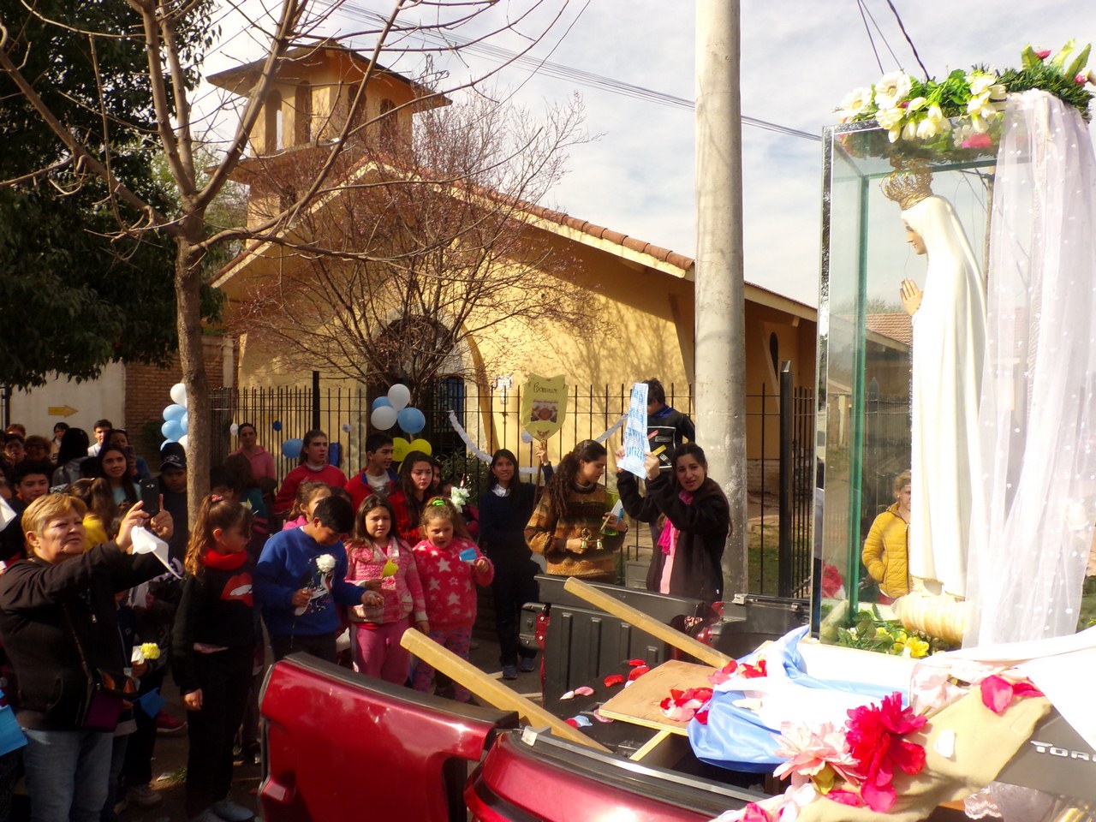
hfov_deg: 67.3
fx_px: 823
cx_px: 548
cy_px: 411
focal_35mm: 26
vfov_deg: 53.1
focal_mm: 4.7
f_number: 7.52
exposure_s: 1/180
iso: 100
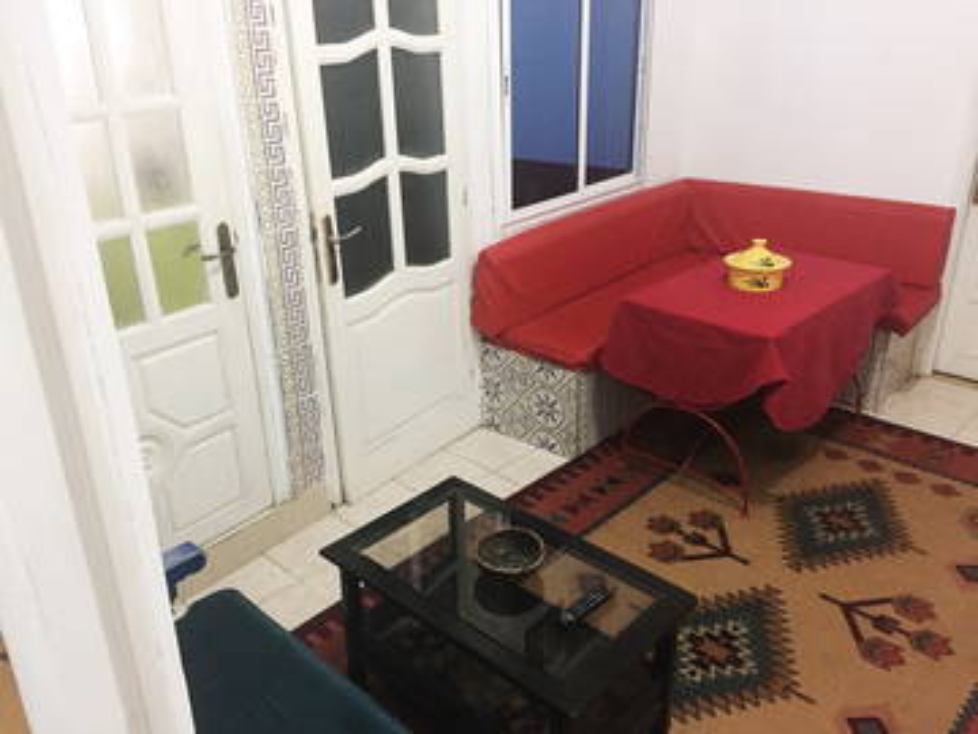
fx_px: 819
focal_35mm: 29
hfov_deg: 61.7
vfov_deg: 48.2
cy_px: 367
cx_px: 489
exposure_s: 1/17
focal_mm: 4.15
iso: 250
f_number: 2.2
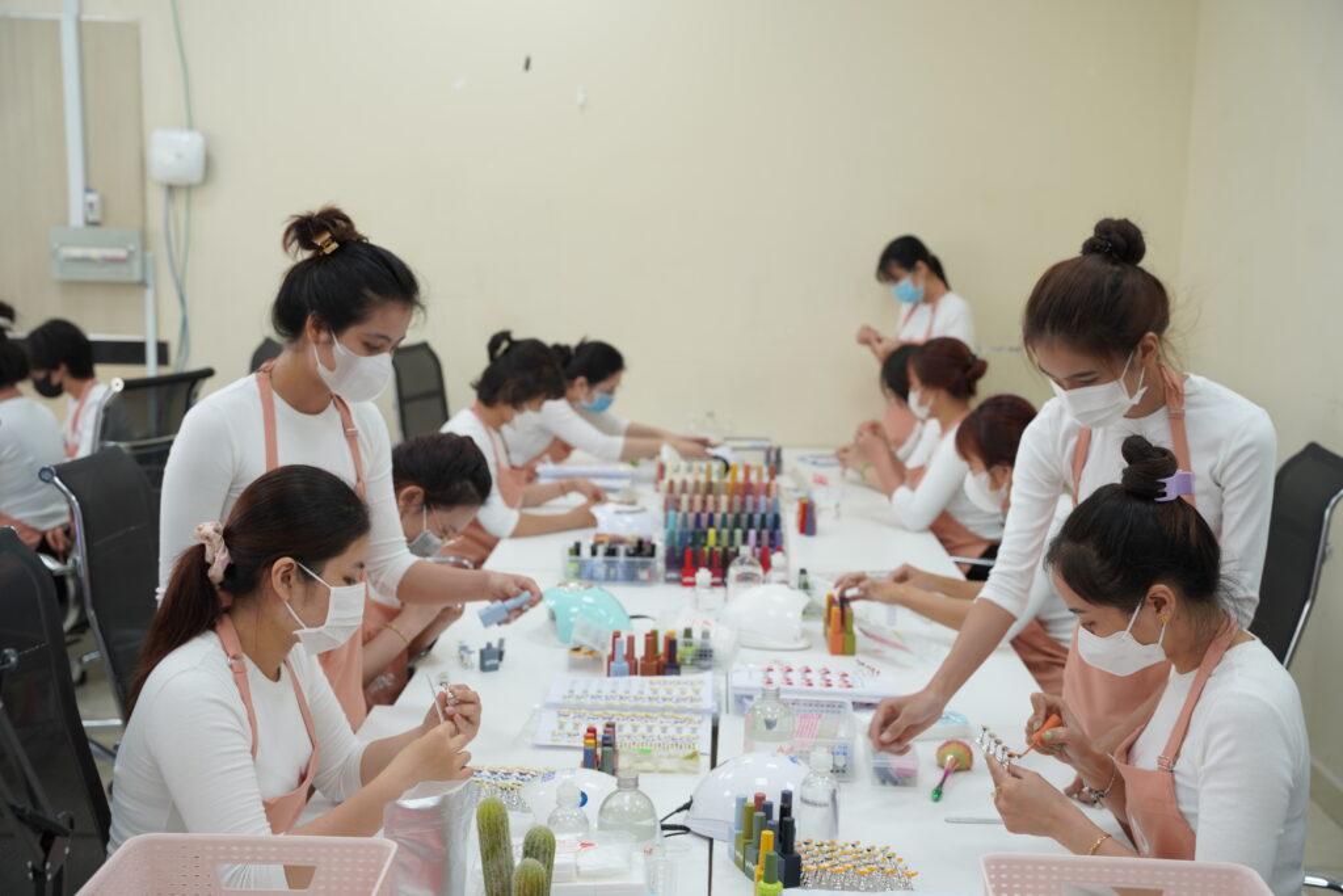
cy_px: 448
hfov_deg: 43.6
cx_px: 672
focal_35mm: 45
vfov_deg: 29.9
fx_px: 1679
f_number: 4
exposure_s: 1/100
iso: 400
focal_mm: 45
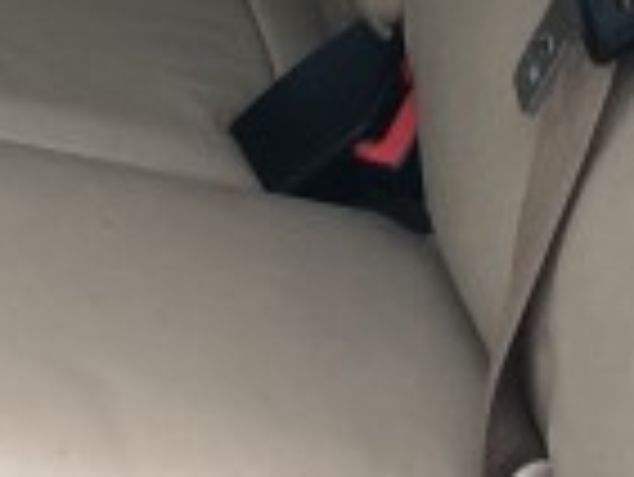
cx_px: -234
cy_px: -450
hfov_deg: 9.2
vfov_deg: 6.8
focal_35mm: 211
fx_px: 3868
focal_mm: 4.15
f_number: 2.2
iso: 32
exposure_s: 1/120
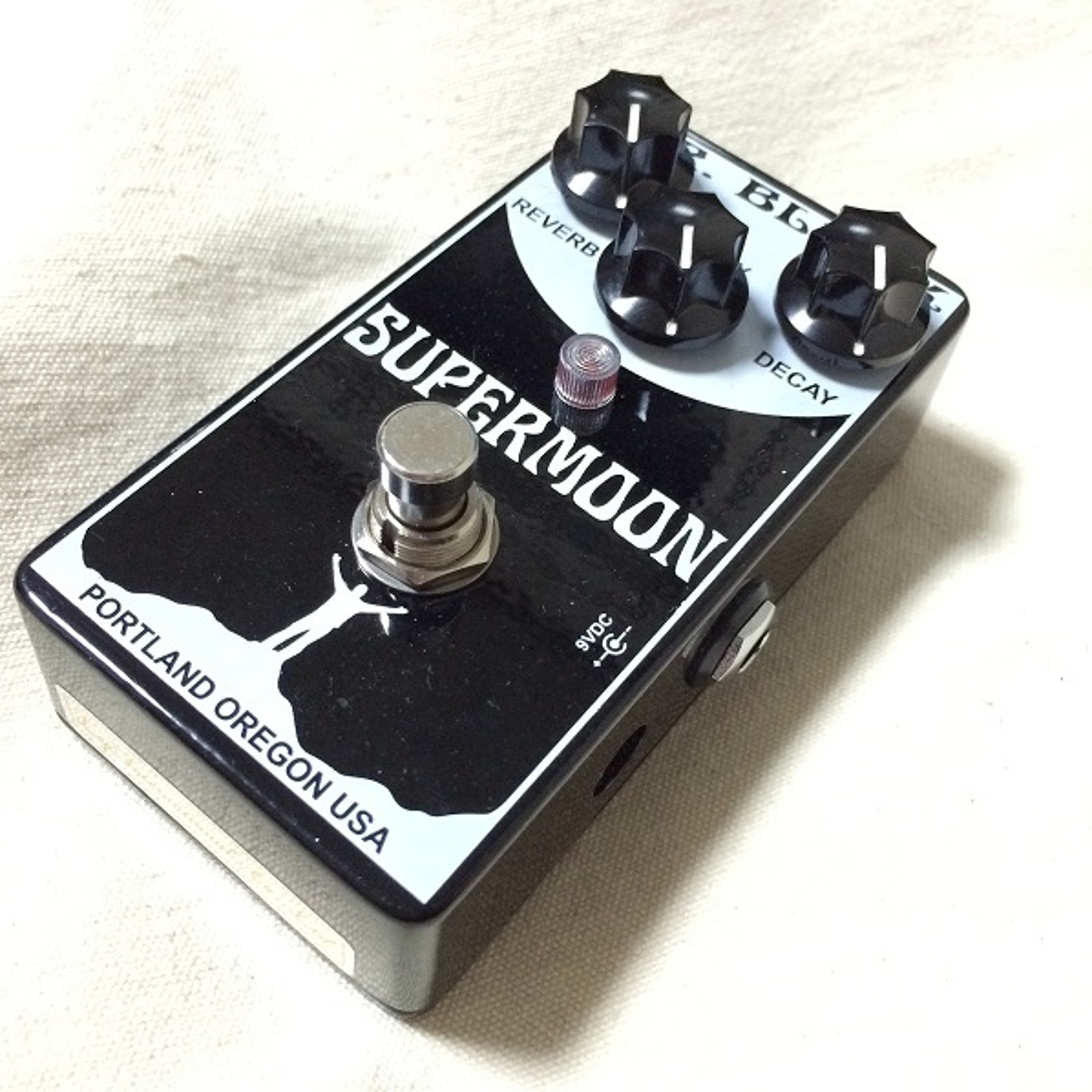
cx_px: 520
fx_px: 1249
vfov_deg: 47.2
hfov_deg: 47.2
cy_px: 542
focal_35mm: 35
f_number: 2.2
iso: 320
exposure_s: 1/33
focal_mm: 4.15
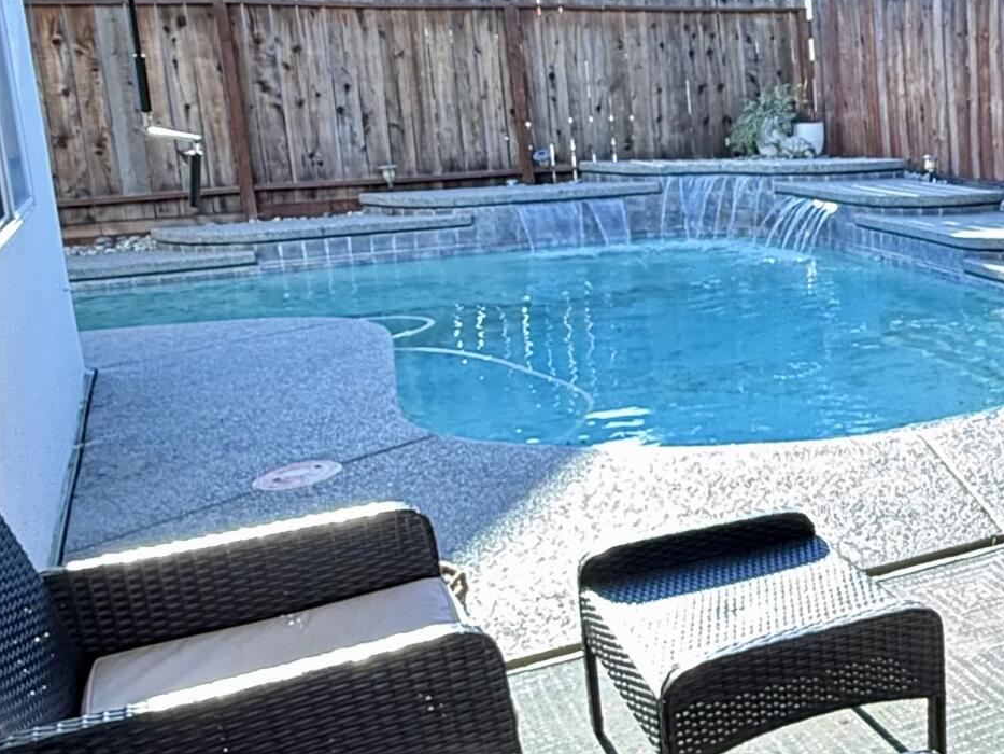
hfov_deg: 36.4
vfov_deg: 32.1
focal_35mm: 45
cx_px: 1071
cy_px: 312
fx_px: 1305
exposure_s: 1/120
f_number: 2.2
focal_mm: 2.22
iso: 200
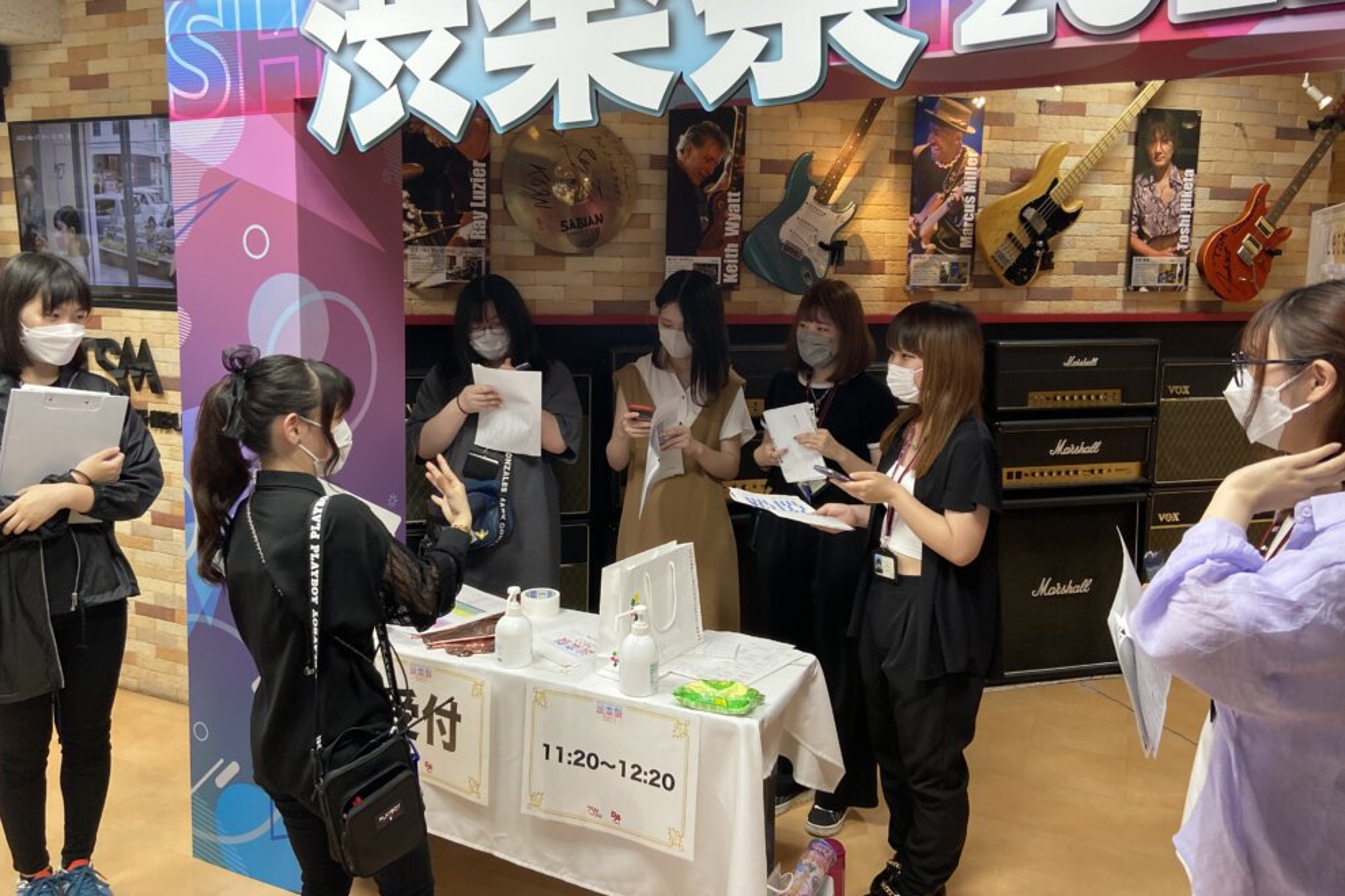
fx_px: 1046
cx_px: 661
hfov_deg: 65.5
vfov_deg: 46.2
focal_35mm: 28
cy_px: 381
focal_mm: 4.25
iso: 125
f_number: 1.8
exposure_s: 1/113
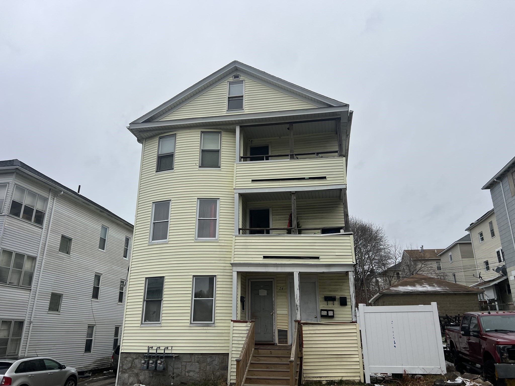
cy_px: 193
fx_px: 387
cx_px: 258
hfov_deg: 67.3
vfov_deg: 53.1
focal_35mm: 26
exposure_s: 1/427
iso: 50
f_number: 1.5
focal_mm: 5.7
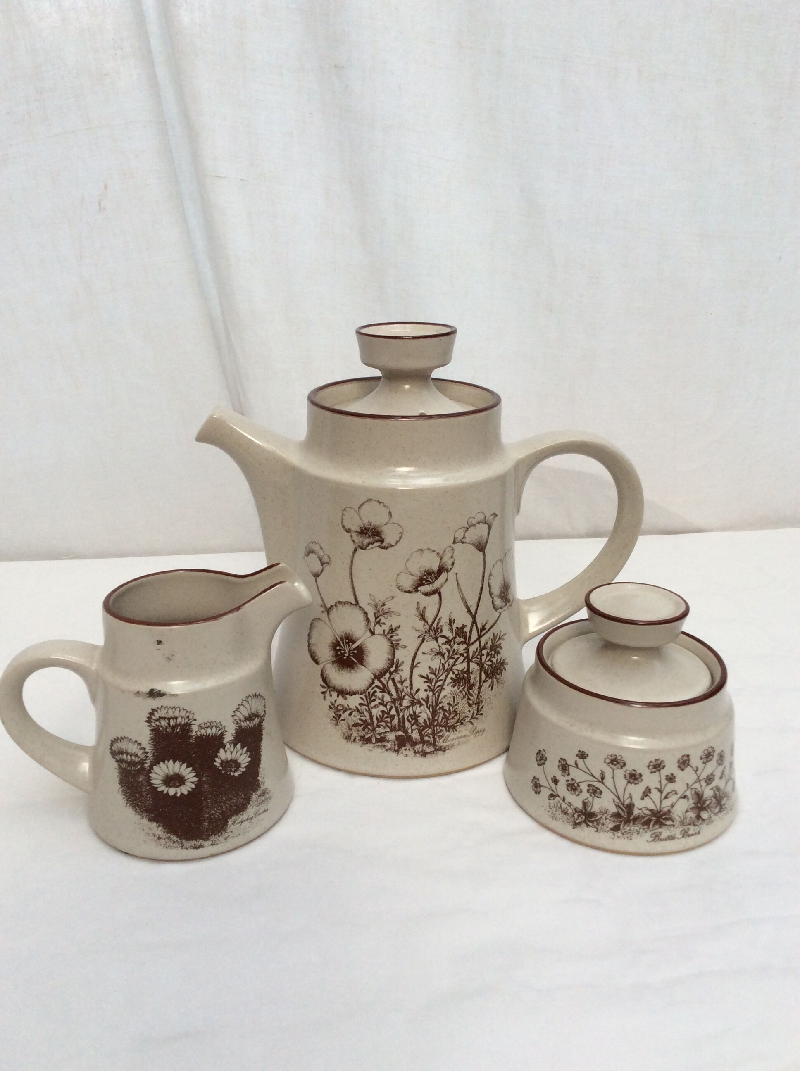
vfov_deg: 56.9
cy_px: 536
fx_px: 989
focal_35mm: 32
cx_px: 400
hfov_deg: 44.1
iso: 50
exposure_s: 1/100
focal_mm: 3.3
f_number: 2.4
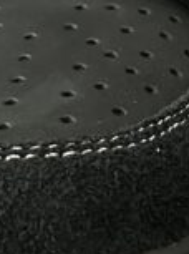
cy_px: -3
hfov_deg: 9.1
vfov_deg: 12.2
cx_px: 217
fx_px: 1177
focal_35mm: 161
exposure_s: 1/33
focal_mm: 6.86
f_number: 1.78
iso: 1000
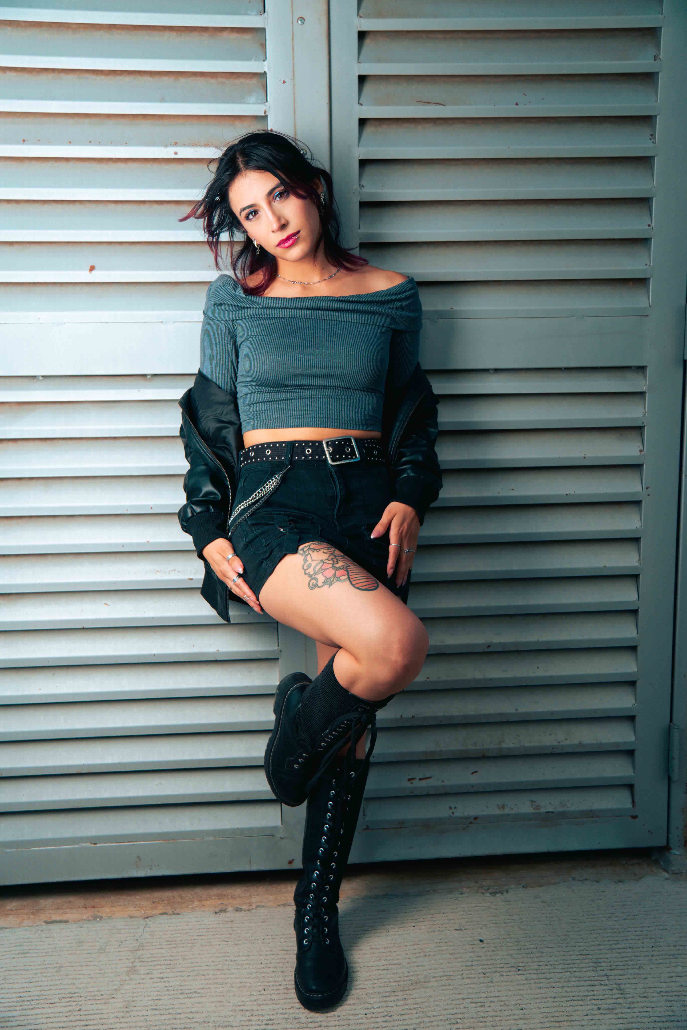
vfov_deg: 49.6
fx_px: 1116
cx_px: 344
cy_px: 515
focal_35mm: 39
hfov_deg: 34.2
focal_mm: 26
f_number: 2.8
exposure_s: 1/2000
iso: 100
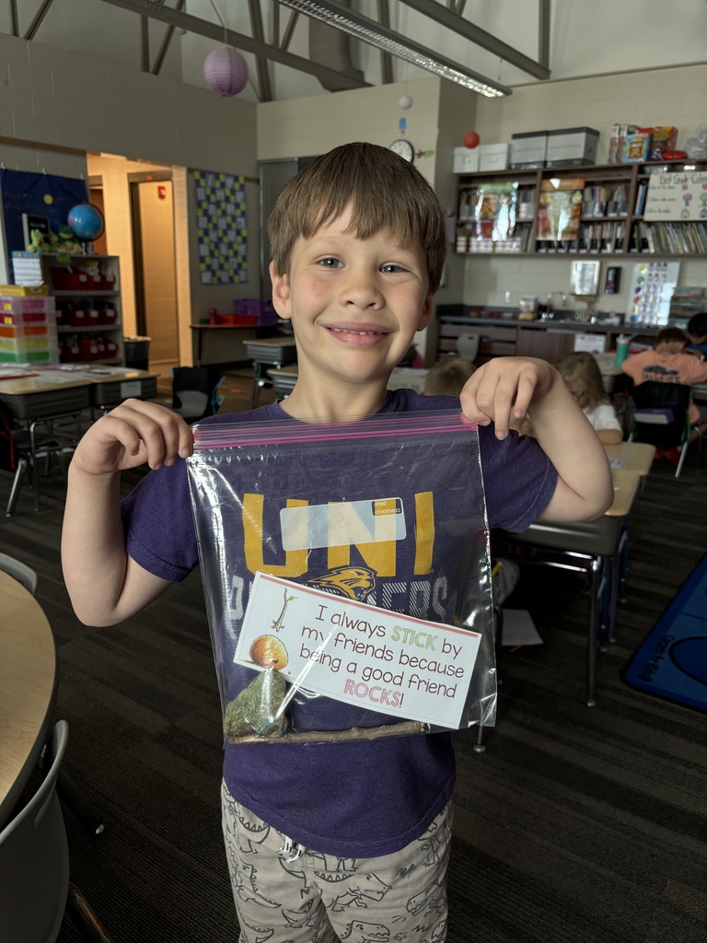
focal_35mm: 26
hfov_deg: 53.1
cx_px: 354
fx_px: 708
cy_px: 472
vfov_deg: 67.3
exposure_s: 1/60
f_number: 1.6
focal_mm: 5.96
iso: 125
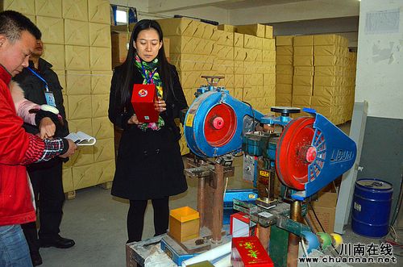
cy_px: 134
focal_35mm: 30
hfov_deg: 62.0
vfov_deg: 43.4
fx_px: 335
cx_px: 202
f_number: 3.8
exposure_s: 1/60
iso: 3200
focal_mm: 20
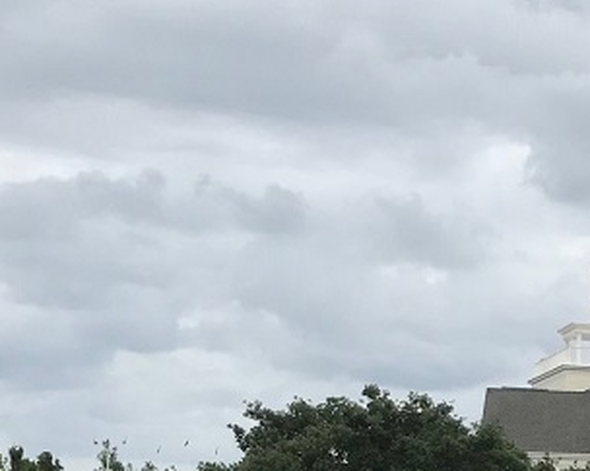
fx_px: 1728
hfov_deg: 17.7
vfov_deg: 15.2
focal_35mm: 99
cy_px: 507
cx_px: 831
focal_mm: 3.99
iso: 20
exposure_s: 1/2740
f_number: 1.8
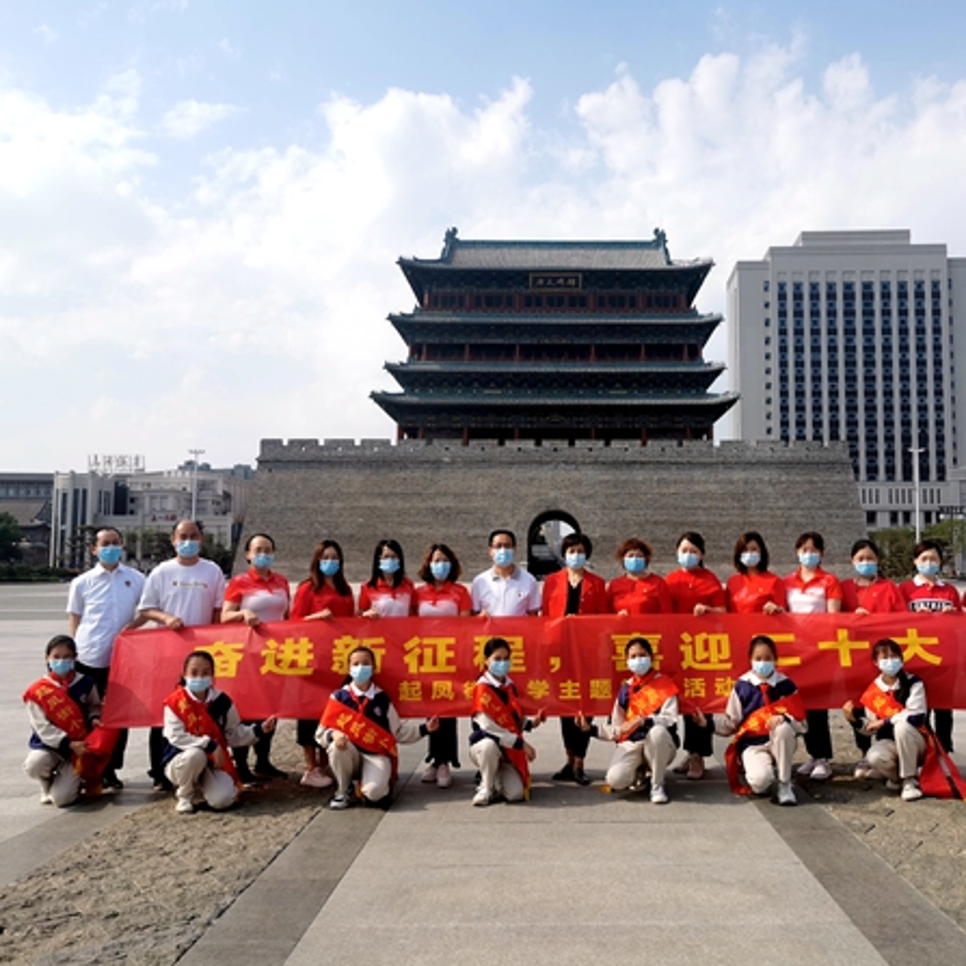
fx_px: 1010
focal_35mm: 32
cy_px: 482
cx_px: 553
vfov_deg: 51.1
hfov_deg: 50.9
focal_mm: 5.56
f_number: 1.6
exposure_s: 1/3279
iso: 50
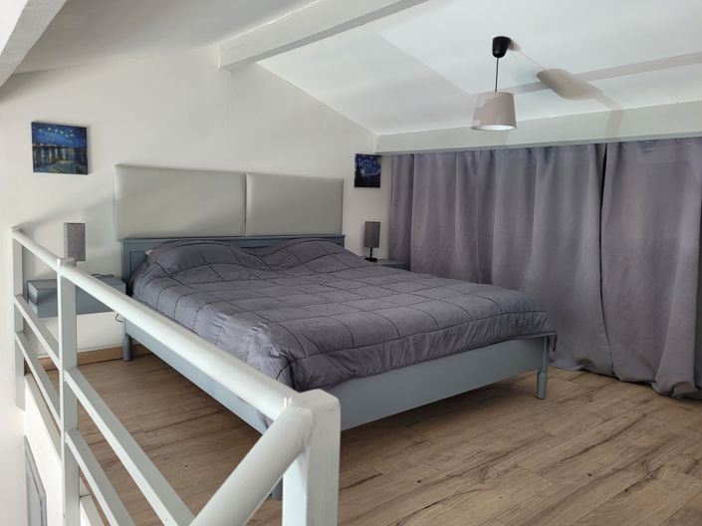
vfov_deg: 53.0
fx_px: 527
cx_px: 351
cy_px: 263
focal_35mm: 26
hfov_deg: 67.3
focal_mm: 5.4
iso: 100
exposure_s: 1/100
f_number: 1.8
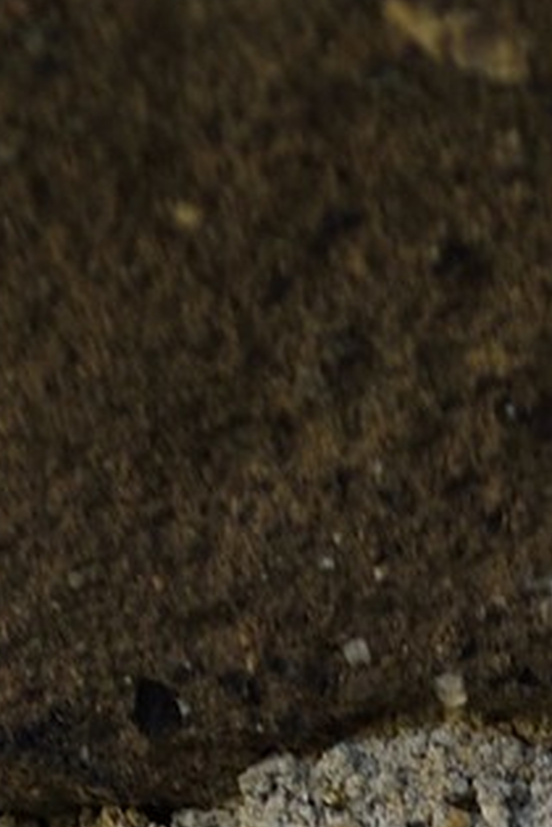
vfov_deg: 3.7
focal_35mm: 534
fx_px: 12281
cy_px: 2975
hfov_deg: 2.6
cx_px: 1059
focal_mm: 70
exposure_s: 1/40
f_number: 8
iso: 200
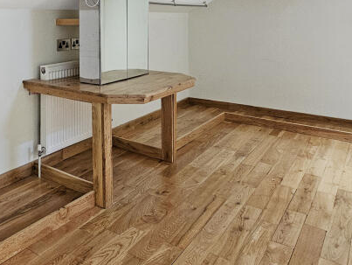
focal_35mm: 33
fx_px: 336
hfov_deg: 48.4
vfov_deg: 39.9
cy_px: 27
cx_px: 24
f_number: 2.2
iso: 400
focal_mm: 2.2
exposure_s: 1/50
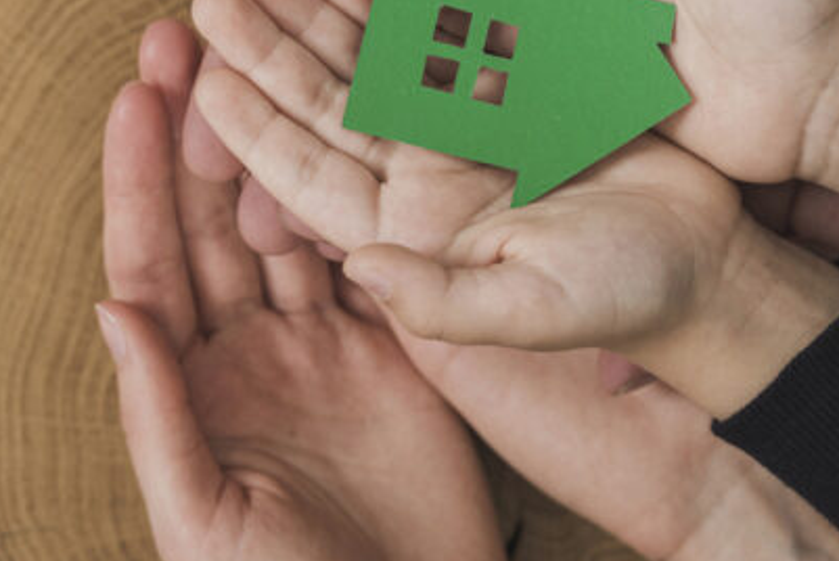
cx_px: 610
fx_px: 6693
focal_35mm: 287
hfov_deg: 7.2
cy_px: 63
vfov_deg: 4.8
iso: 400
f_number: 4.5
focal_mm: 160
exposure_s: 1/160
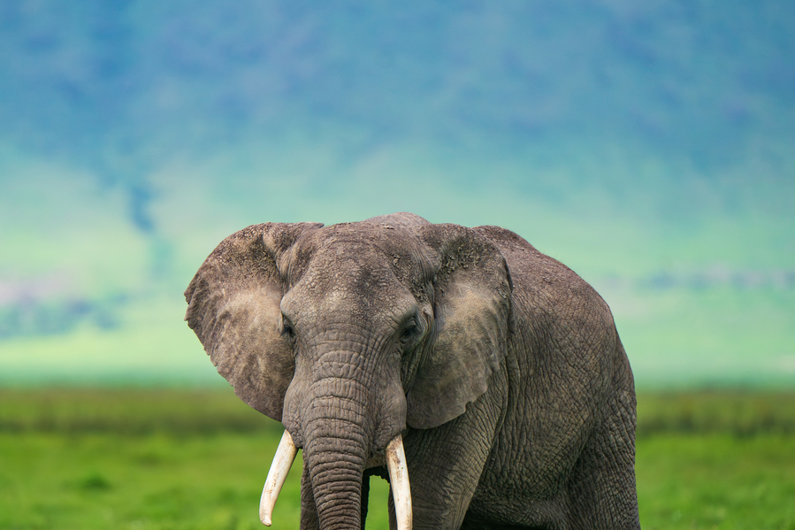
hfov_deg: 2.7
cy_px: 334
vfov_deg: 1.8
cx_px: 317
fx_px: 16801
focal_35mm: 761
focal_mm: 600
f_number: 4
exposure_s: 1/6400
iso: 800
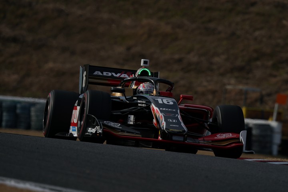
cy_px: 96
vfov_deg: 2.3
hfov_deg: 3.4
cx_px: 144
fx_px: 4800
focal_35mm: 600
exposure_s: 1/800
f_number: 9
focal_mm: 600
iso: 200
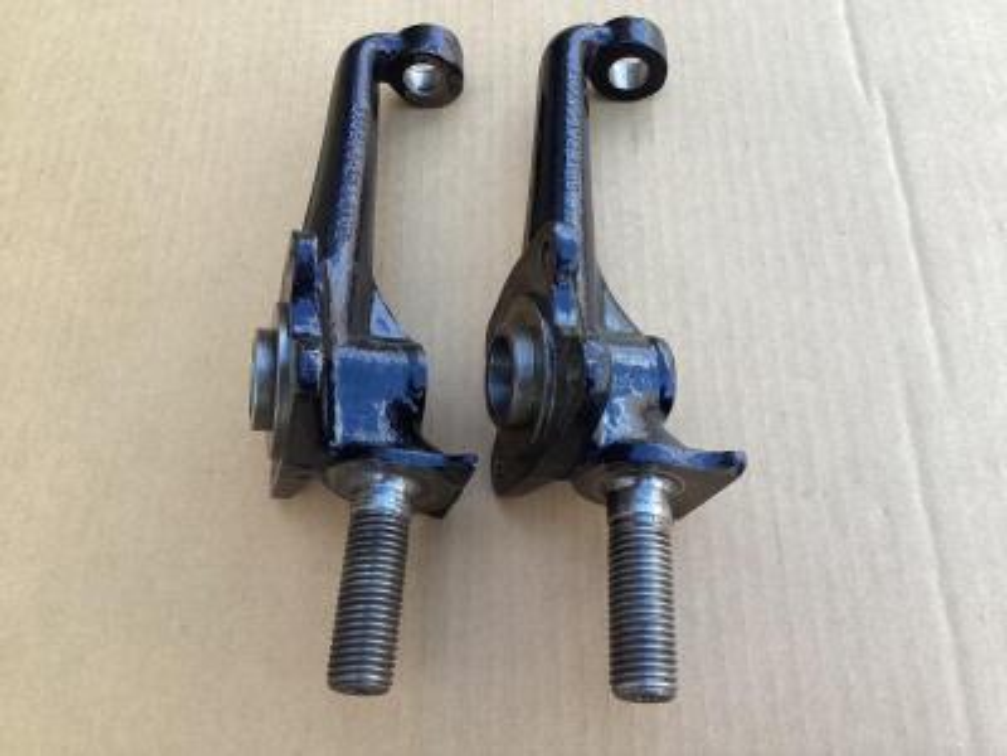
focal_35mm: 31
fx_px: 902
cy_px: 378
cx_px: 504
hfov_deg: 58.4
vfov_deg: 45.4
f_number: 2.4
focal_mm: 3.3
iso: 25
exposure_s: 1/120
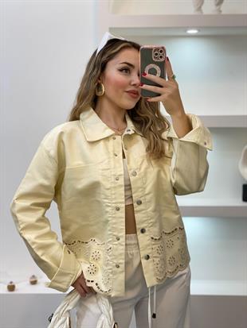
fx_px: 494
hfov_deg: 28.0
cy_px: 164
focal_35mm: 52
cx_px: 124
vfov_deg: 36.8
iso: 80
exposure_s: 1/100
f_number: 2
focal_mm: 6
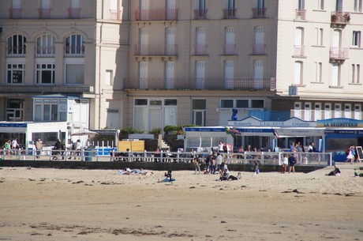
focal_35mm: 300
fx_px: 3020
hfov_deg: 6.9
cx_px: 182
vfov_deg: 4.6
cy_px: 120
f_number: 7.1
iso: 100
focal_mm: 200
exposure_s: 1/500
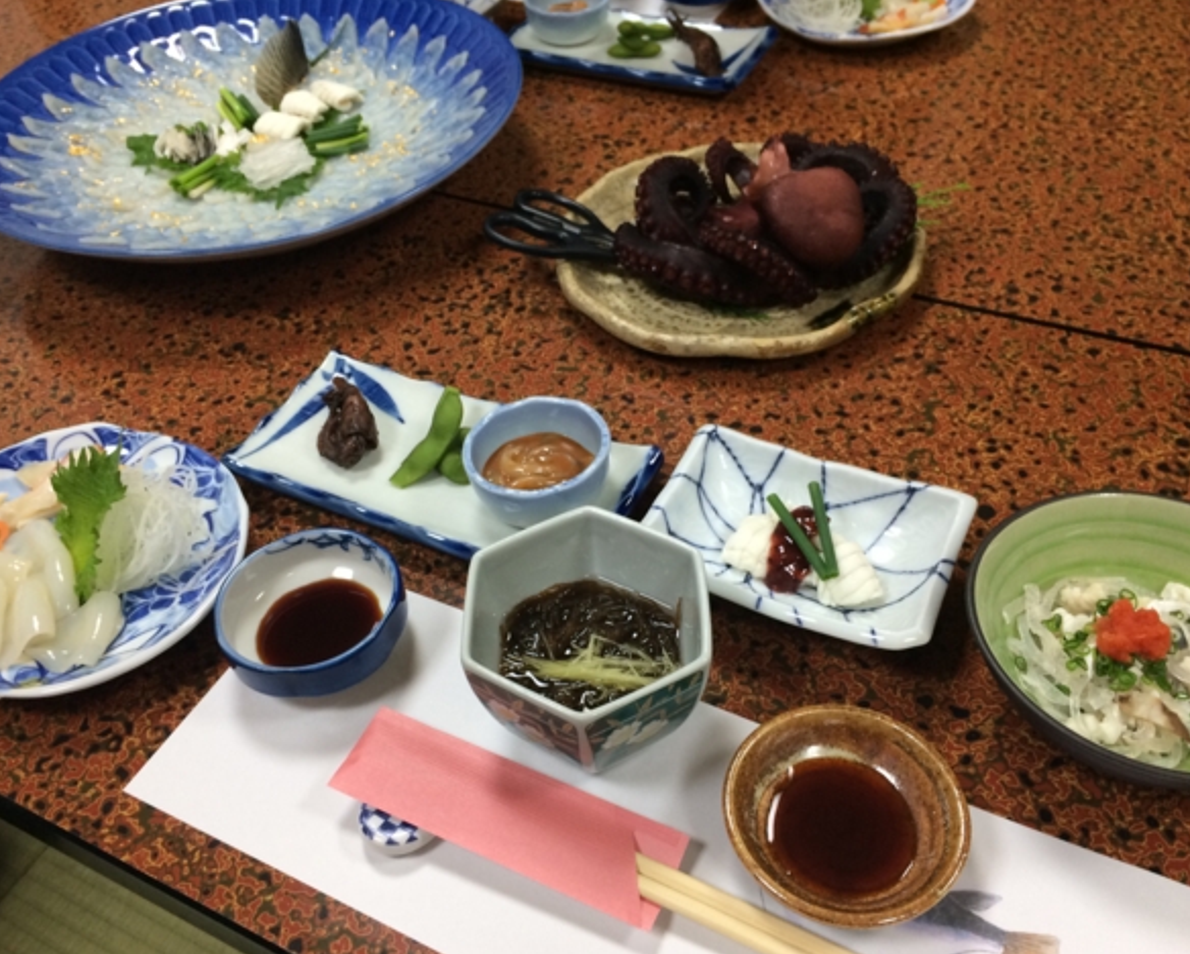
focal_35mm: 31
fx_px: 1093
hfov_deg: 57.1
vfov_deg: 47.2
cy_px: 485
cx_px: 587
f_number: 2.2
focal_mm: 4.15
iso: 80
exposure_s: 1/30
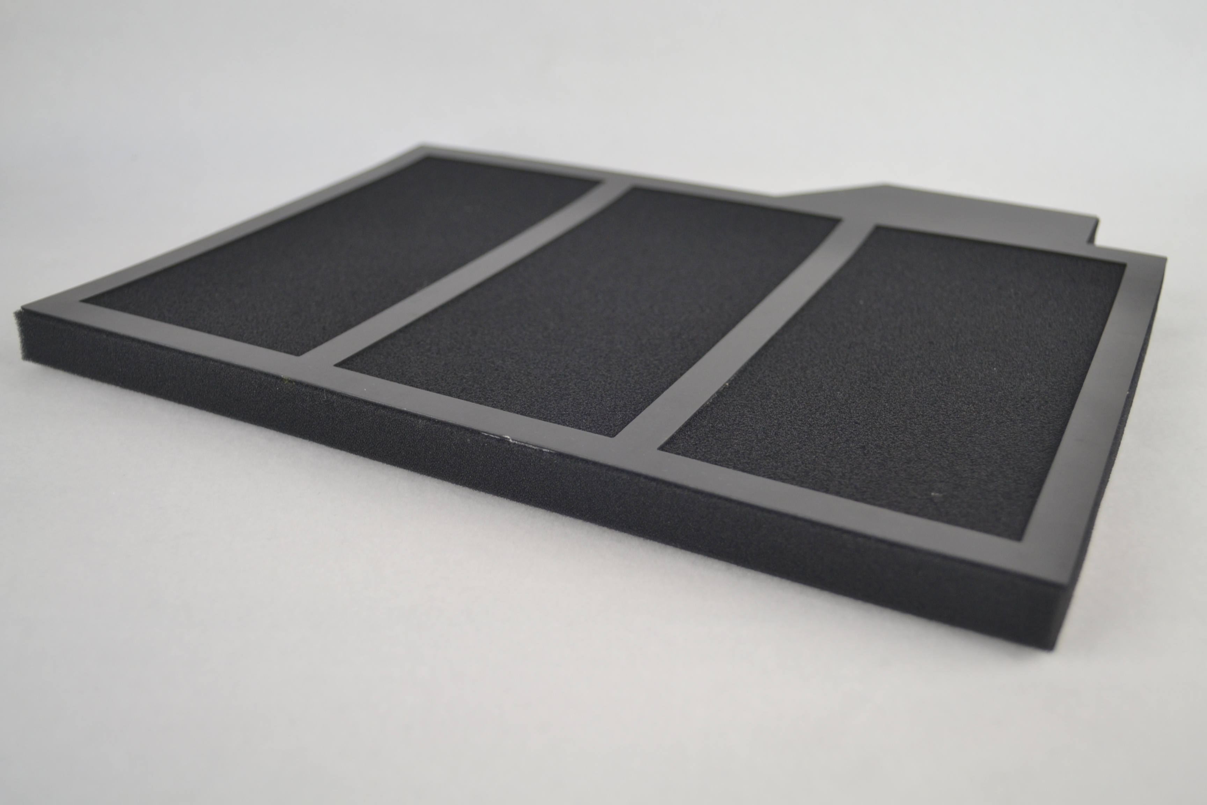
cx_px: 604
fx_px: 1207
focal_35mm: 36
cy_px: 402
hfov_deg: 53.1
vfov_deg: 36.9
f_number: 4
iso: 450
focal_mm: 24
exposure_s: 1/125
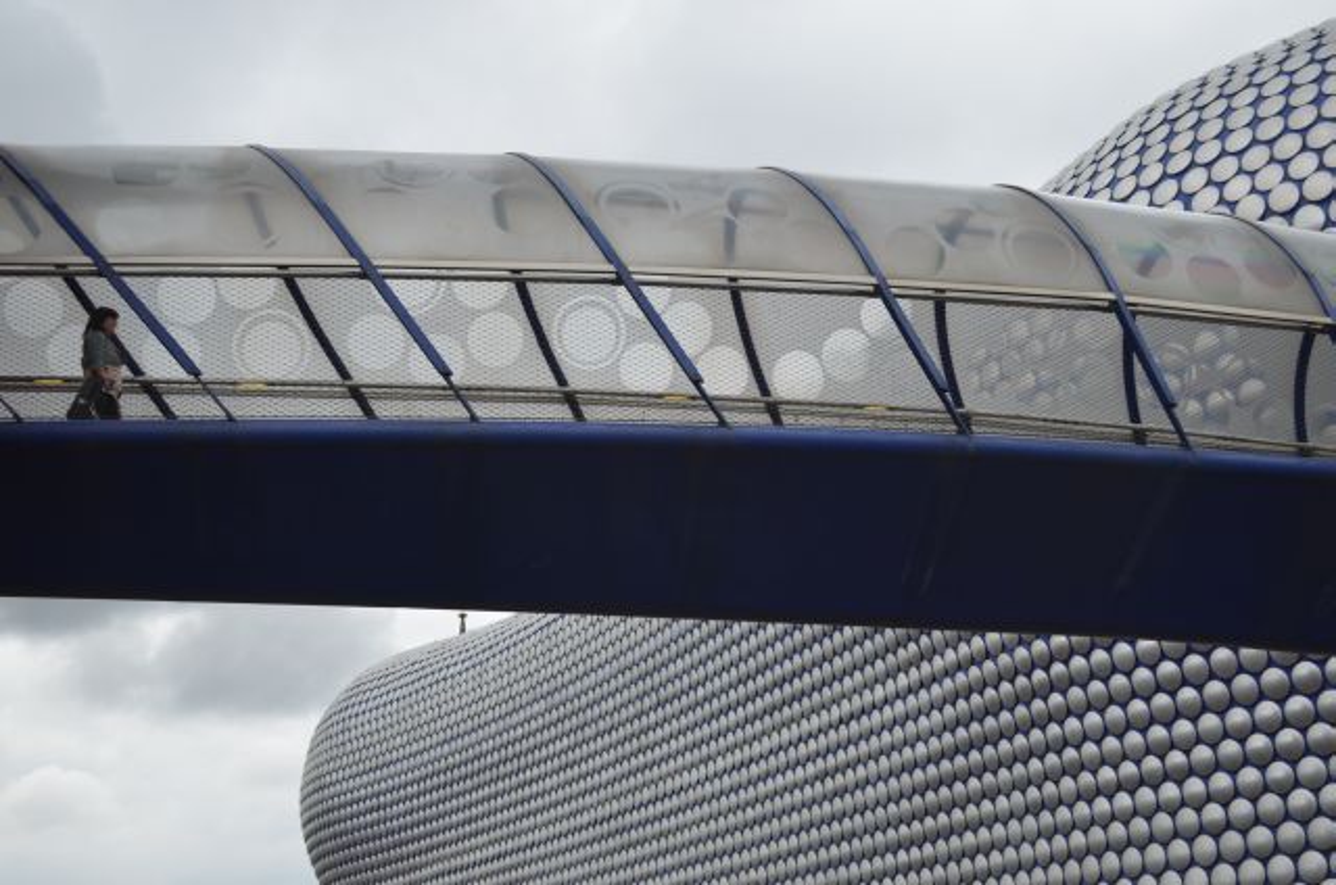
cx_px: 668
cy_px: 442
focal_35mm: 51
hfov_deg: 39.0
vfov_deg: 26.4
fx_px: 1889
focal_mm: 34
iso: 220
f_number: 5.6
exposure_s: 1/125
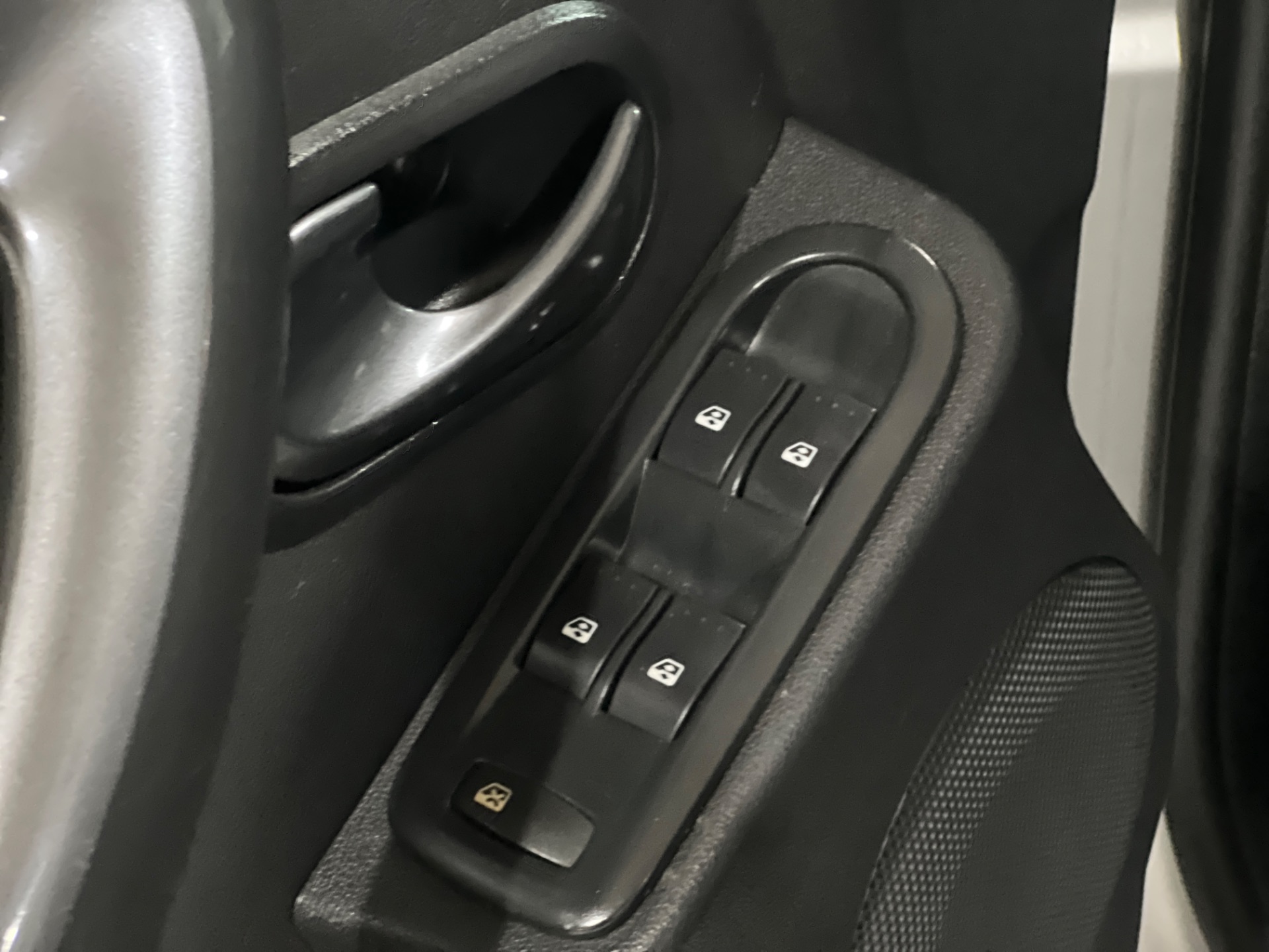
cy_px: 476
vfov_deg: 19.1
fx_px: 2823
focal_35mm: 77
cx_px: 634
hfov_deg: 25.3
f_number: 2.8
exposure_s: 1/15
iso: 1600
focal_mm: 9
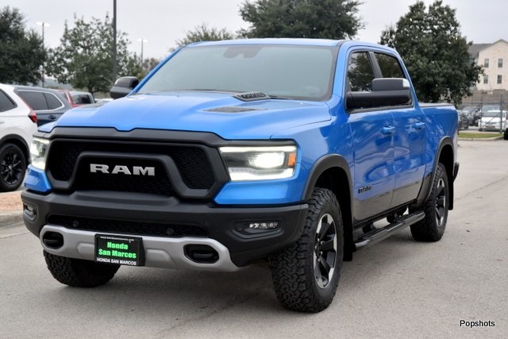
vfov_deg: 20.6
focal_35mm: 66
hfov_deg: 30.5
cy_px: 170
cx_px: 254
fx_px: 931
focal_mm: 44
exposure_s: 1/125
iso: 400
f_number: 5.6
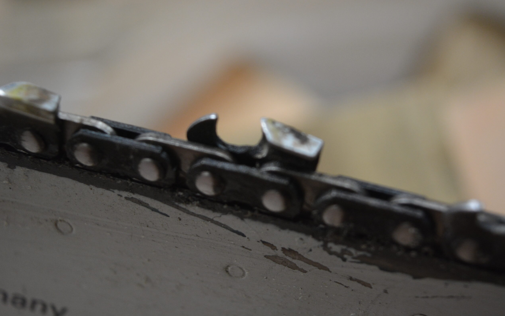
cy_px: 145
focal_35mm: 62
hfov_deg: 33.0
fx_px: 853
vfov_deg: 21.0
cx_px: 255
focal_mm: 40
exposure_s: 1/30
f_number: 5
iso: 1600
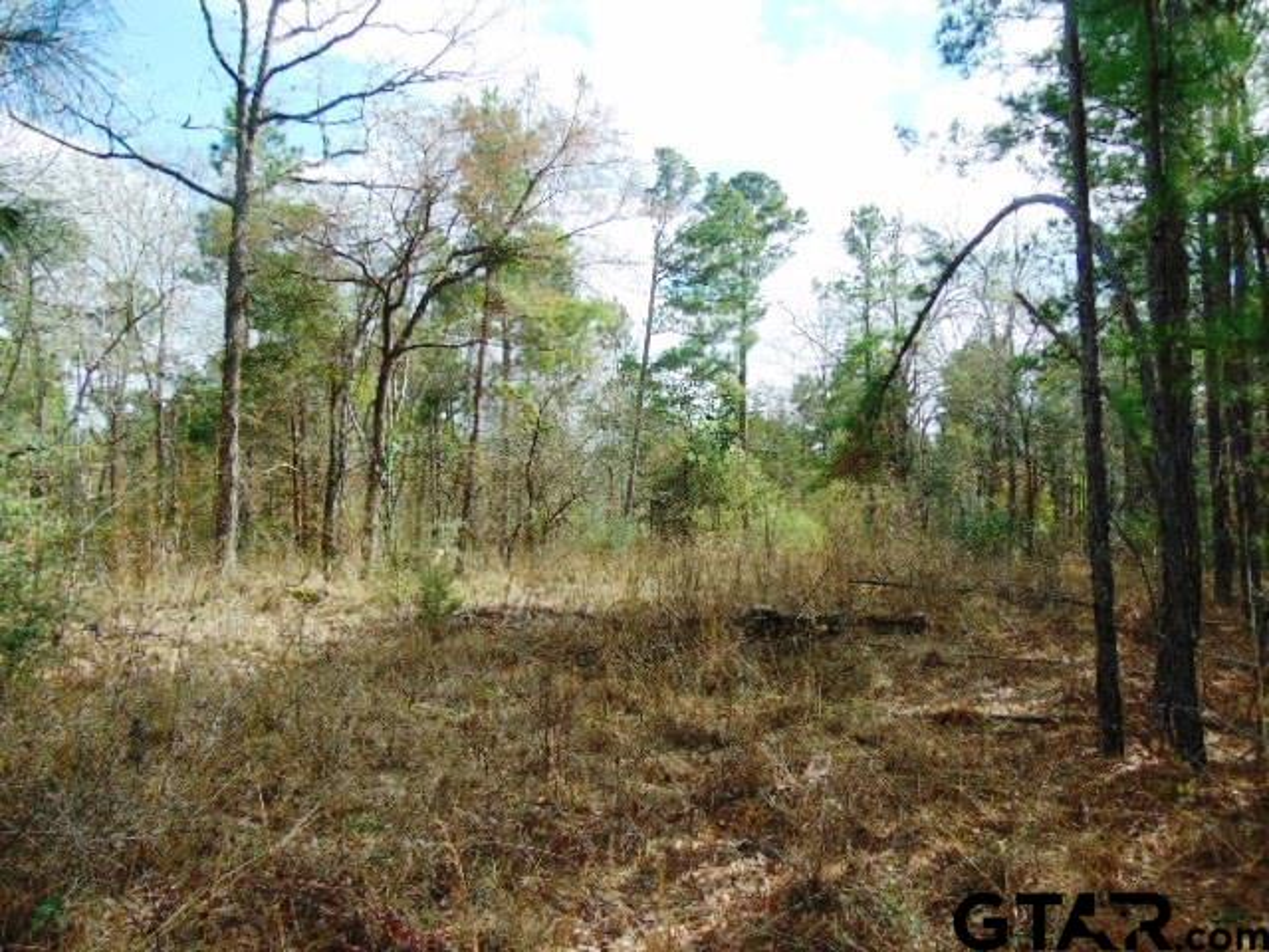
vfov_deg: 54.9
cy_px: 476
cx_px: 634
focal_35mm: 25
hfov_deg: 69.4
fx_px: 916
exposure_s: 1/640
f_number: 3
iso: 80
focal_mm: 4.5
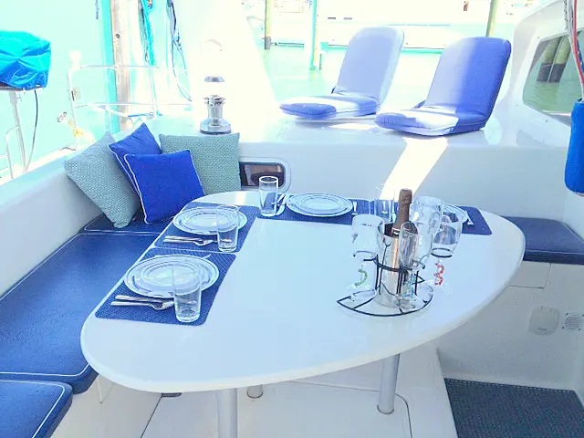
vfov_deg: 40.7
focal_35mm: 35
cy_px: 219
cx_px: 292
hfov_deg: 52.6
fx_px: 590
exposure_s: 1/627
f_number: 2.4
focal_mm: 4.28
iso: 50
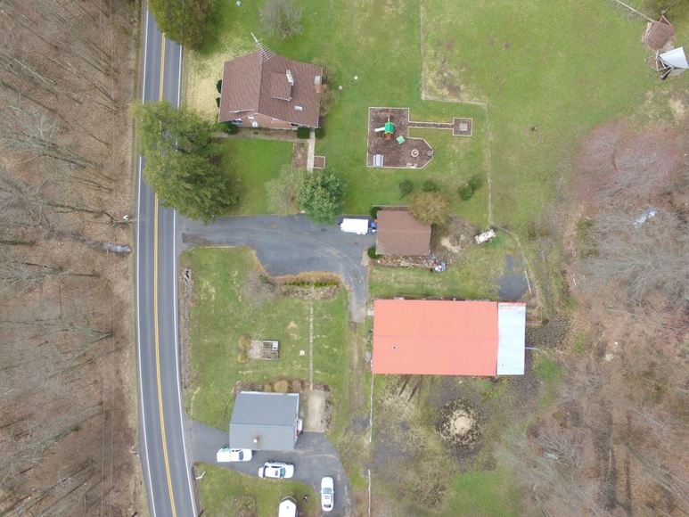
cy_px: 258
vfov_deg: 66.0
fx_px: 398
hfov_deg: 81.7
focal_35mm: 20
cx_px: 344
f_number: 2.8
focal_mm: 3.61
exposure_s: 1/117
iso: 100
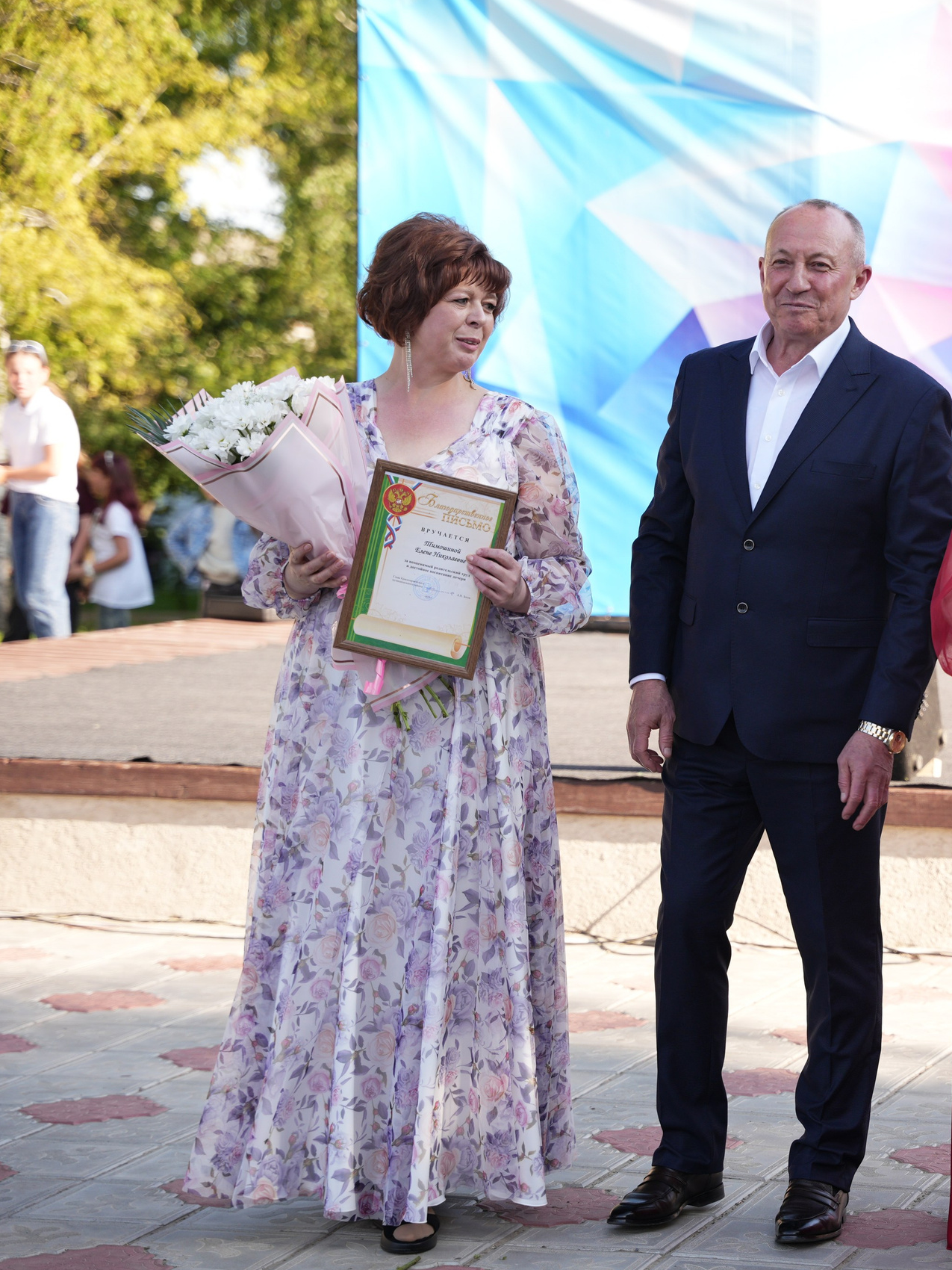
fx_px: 3562
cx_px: 888
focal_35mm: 97
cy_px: 634
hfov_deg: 15.0
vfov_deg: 20.2
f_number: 2.8
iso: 160
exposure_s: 1/250
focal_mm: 67.1
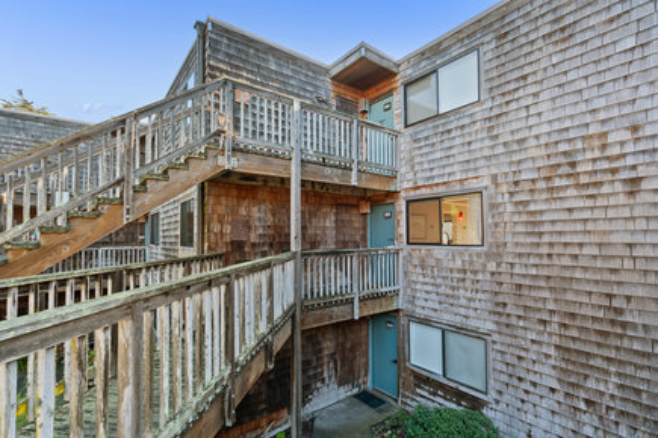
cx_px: 329
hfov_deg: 96.7
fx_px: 292
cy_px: 219
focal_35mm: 16
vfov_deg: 73.7
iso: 400
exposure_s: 1/8
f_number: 14
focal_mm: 16
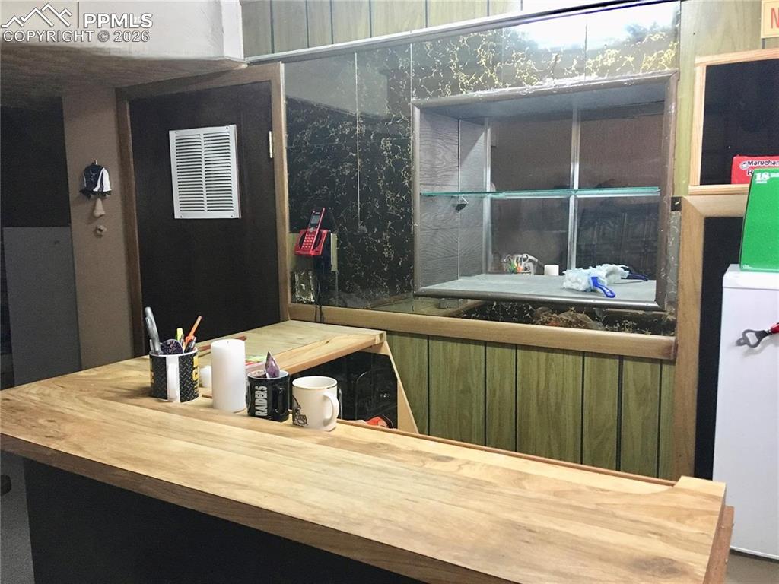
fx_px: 653
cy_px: 292
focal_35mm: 29
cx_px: 390
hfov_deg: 61.7
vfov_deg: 48.2
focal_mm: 4.15
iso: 250
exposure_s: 1/15
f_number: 2.2
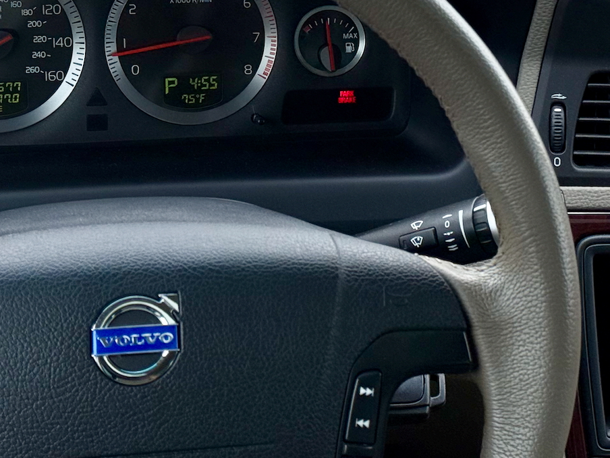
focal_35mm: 102
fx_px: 1797
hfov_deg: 19.2
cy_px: 20
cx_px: 420
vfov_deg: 14.3
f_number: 1.78
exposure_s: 1/496
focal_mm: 6.76
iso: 64
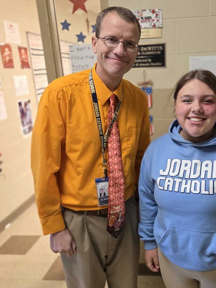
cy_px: 144
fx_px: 283
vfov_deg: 53.9
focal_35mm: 34
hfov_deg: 41.0
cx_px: 153
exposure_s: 1/120
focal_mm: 5.4
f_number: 1.8
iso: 500
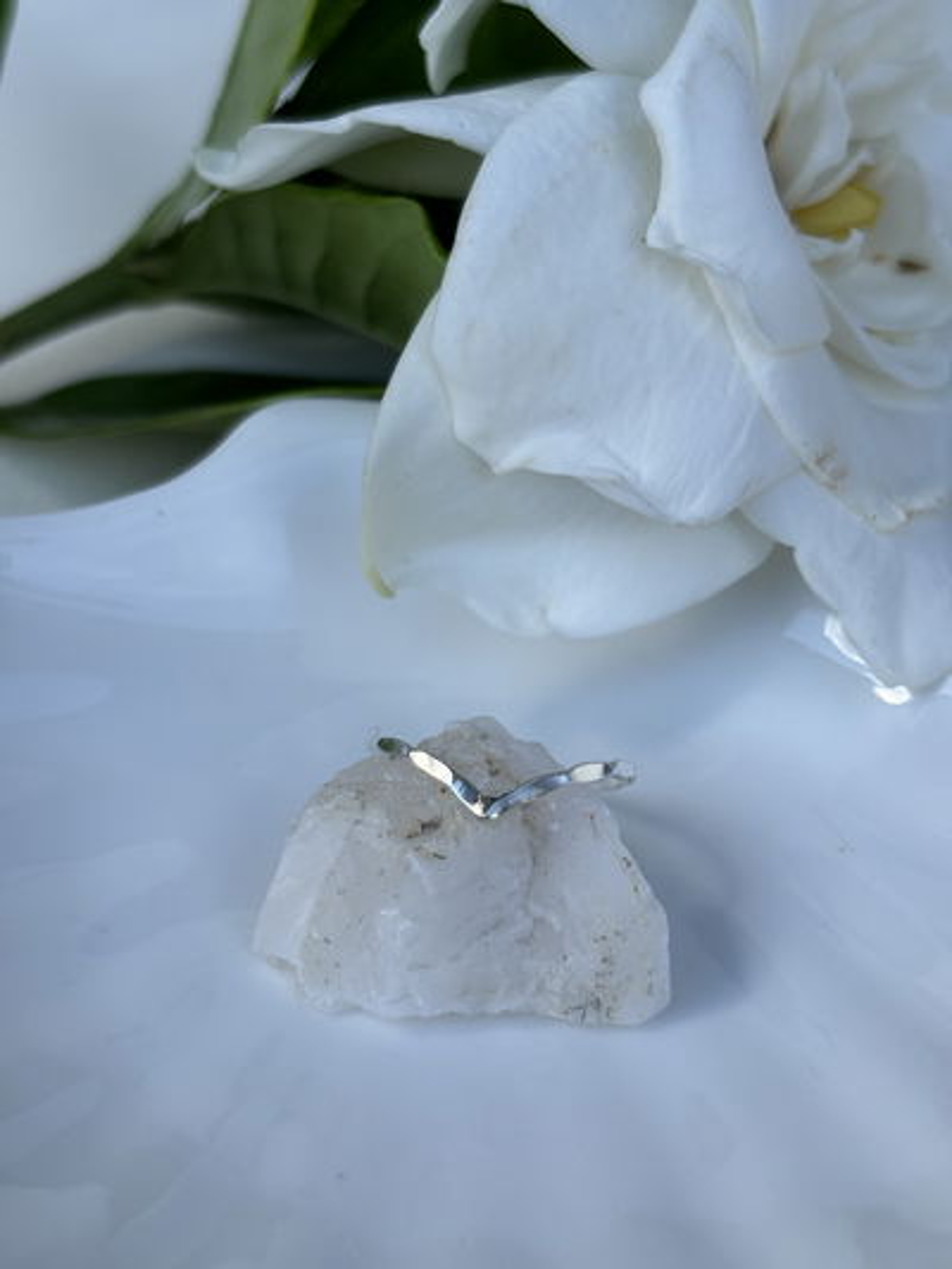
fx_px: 1906
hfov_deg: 28.0
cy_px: 634
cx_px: 476
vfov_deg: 36.8
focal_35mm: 52
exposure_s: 1/1017
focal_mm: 5.96
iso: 32
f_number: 1.6
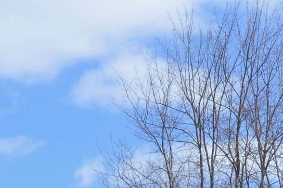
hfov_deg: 12.5
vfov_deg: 7.7
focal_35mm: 165
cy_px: 464
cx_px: 76
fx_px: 1293
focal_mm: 21
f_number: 8
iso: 100
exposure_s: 1/250
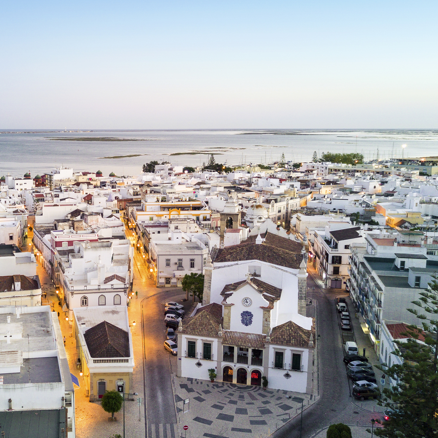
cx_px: 121
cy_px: 226
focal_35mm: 39
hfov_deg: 41.8
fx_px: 558
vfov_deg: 42.8
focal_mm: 4.7
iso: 100
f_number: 2.2
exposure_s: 1/3.33
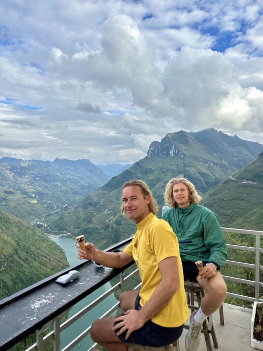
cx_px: 132
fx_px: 243
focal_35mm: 24
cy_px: 176
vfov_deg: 71.6
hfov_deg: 56.8
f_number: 1.78
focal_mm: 6.86
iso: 80
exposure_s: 1/6211
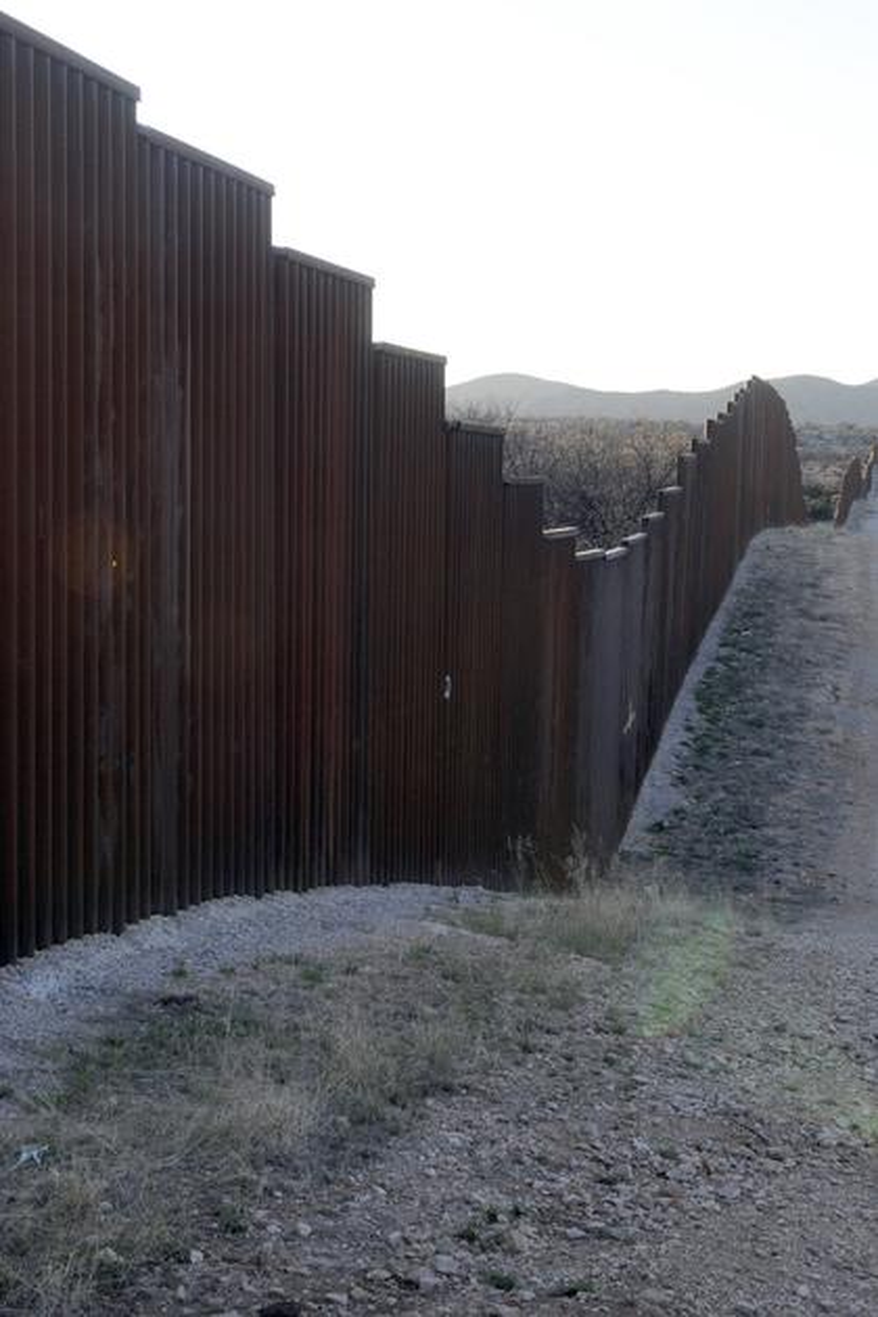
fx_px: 1536
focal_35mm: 42
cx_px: 439
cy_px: 658
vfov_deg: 46.4
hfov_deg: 31.9
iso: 200
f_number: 7.1
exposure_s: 1/125
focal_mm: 28
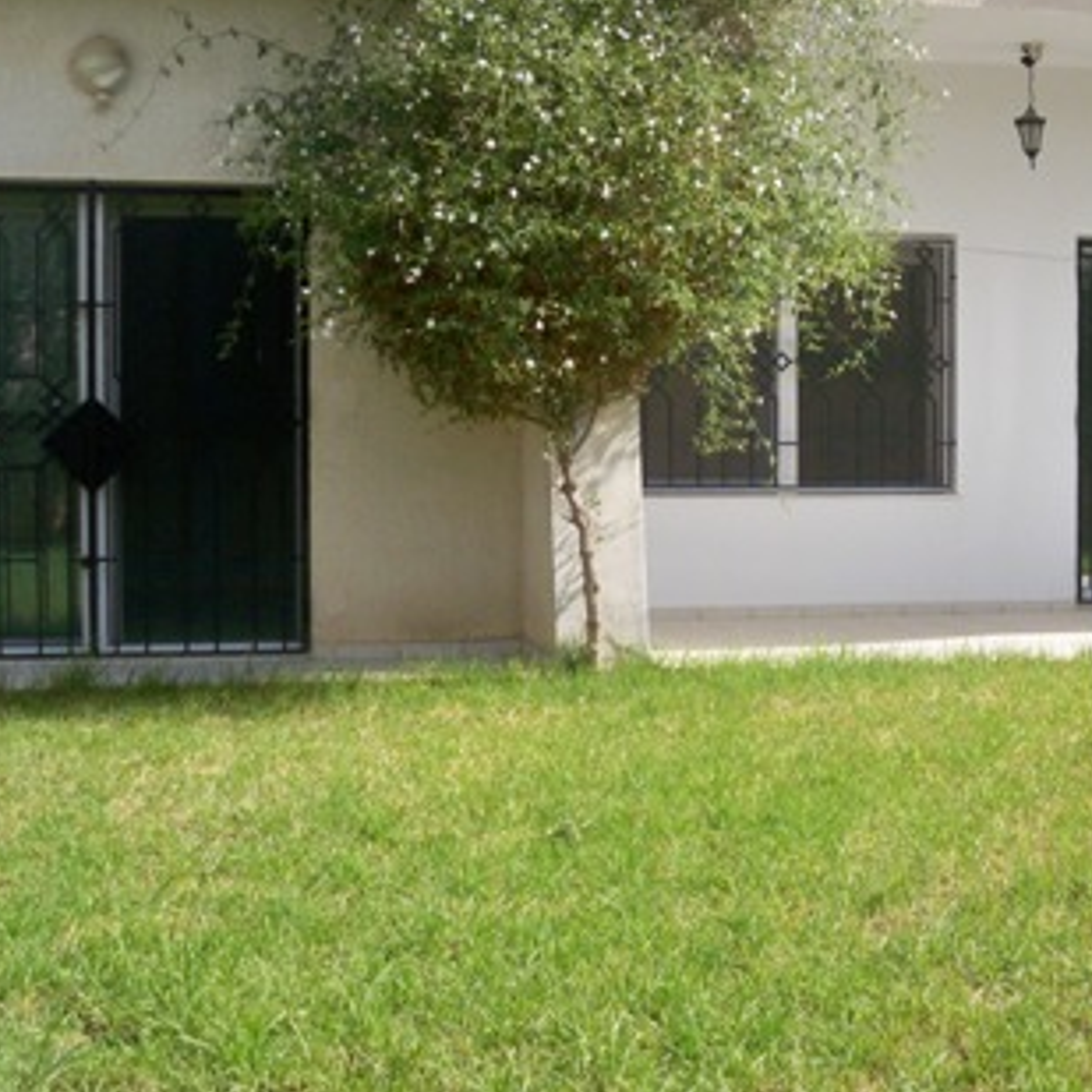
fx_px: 2284
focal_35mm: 64
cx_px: 799
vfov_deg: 26.9
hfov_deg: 26.6
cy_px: 491
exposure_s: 1/640
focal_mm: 6.3
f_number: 3.1
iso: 64
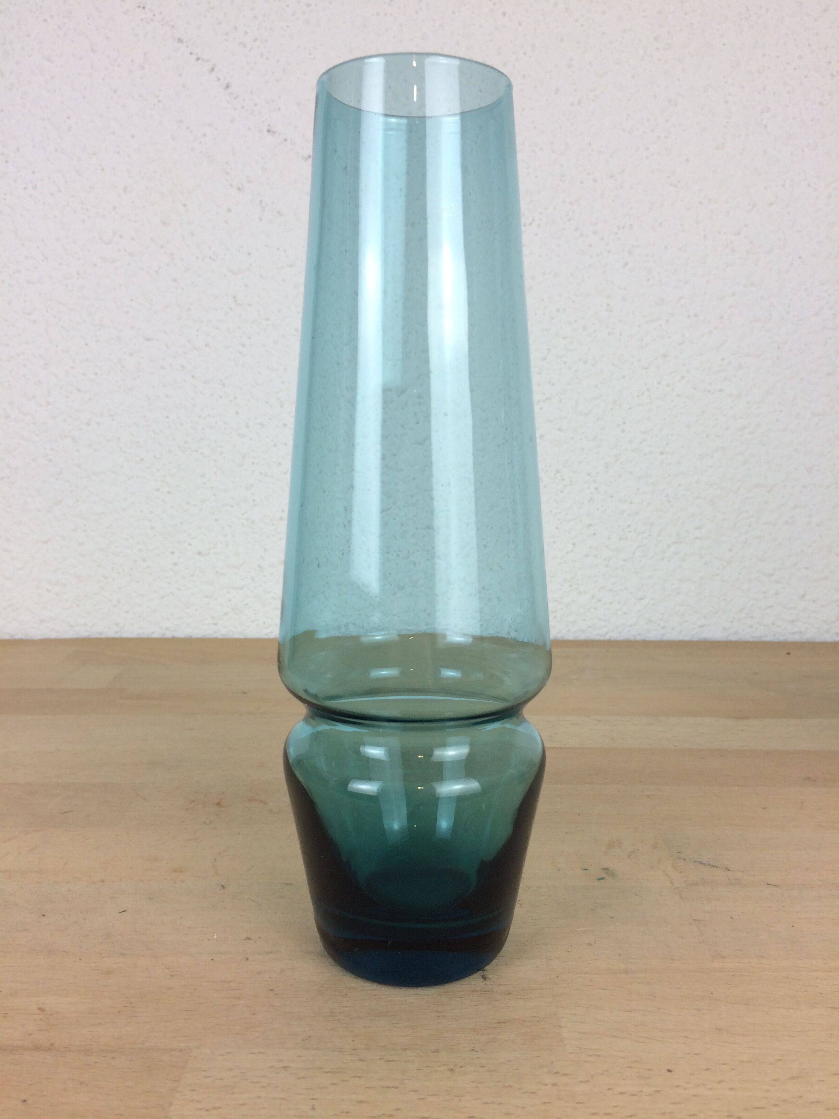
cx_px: 420
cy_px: 560
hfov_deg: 48.2
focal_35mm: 29
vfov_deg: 61.7
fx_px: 937
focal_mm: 4.15
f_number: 2.2
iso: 50
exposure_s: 1/100
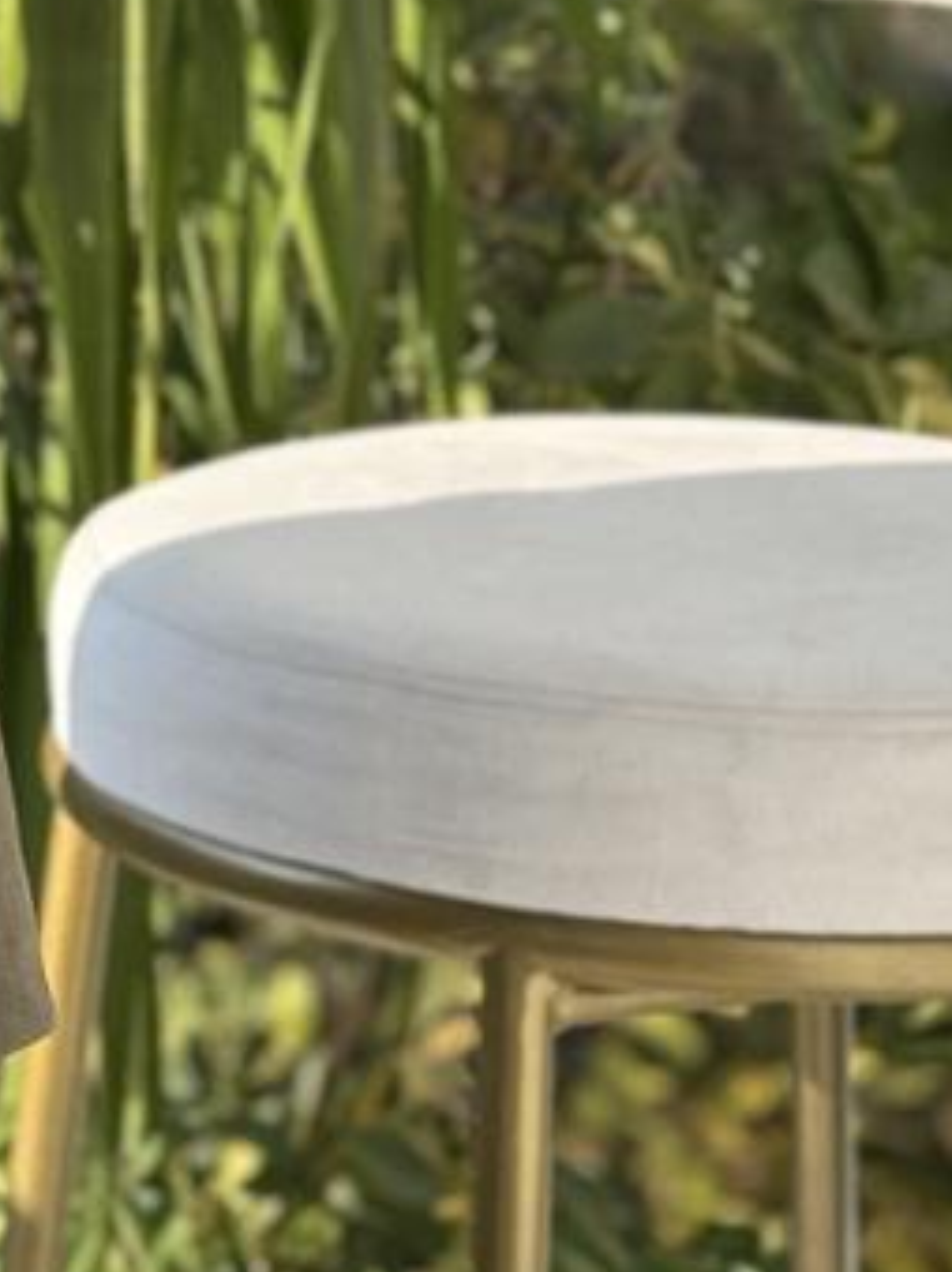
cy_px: -441
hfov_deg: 7.6
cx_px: -757
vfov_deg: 10.2
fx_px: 6935
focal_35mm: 189
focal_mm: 6.76
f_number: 1.78
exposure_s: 1/409
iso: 64
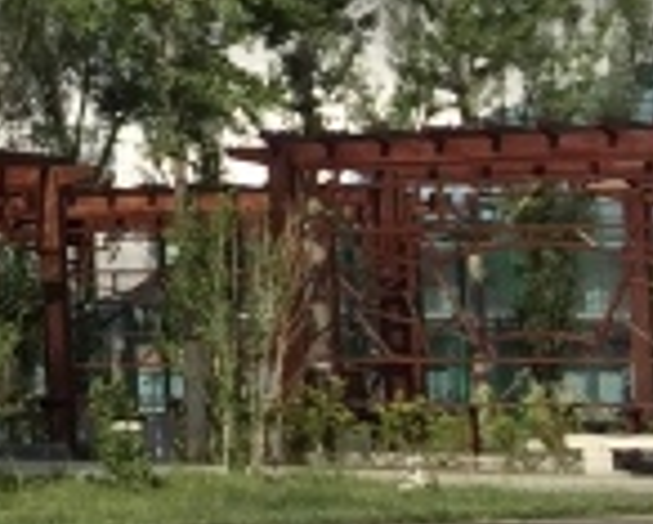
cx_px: -1579
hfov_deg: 7.8
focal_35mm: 199
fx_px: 3849
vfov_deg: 7.7
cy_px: -125
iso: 32
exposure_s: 1/2083
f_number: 2.2
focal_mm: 4.15
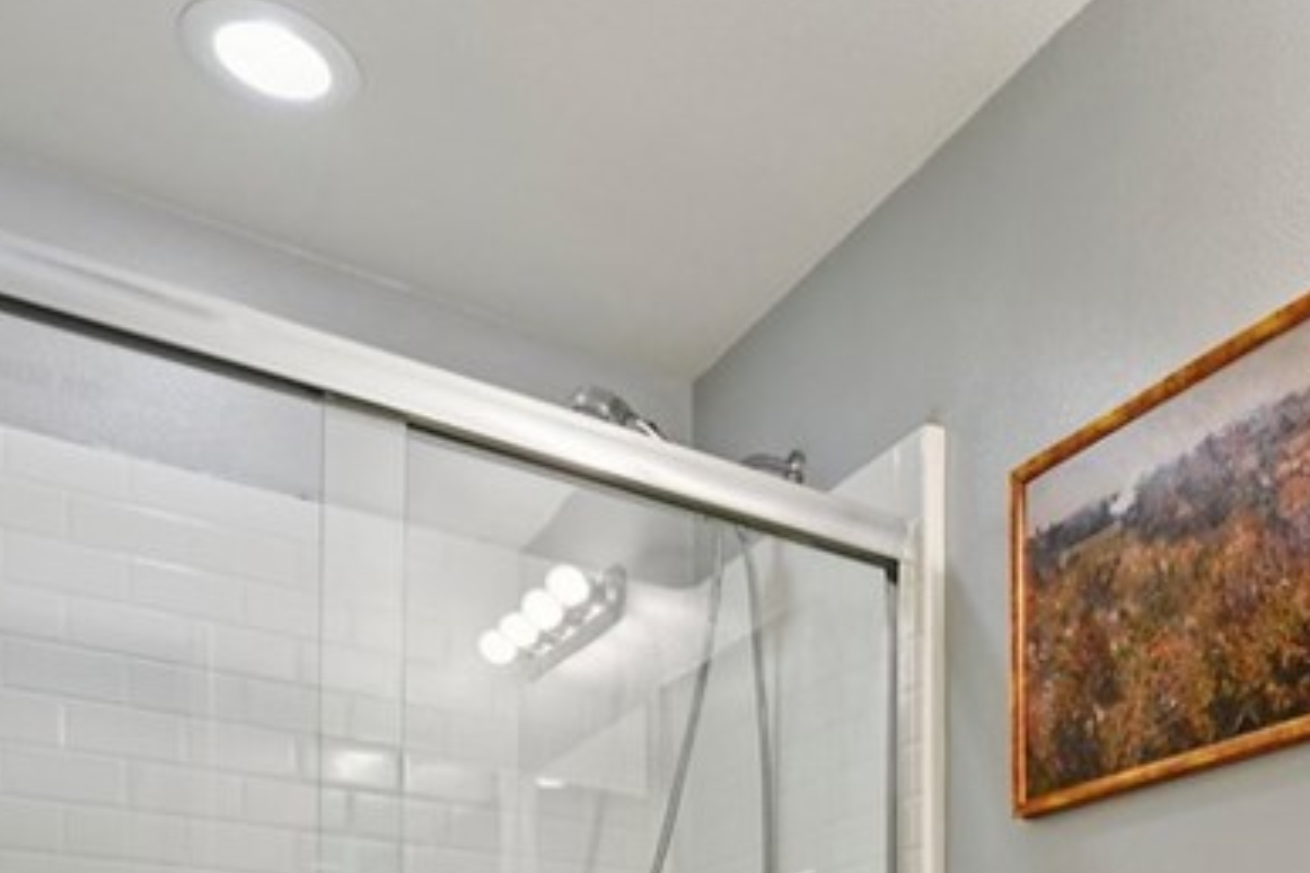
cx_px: 1114
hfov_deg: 47.9
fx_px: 1346
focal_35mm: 37
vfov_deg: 29.2
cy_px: 1130
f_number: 8
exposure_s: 1/15
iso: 400
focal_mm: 14
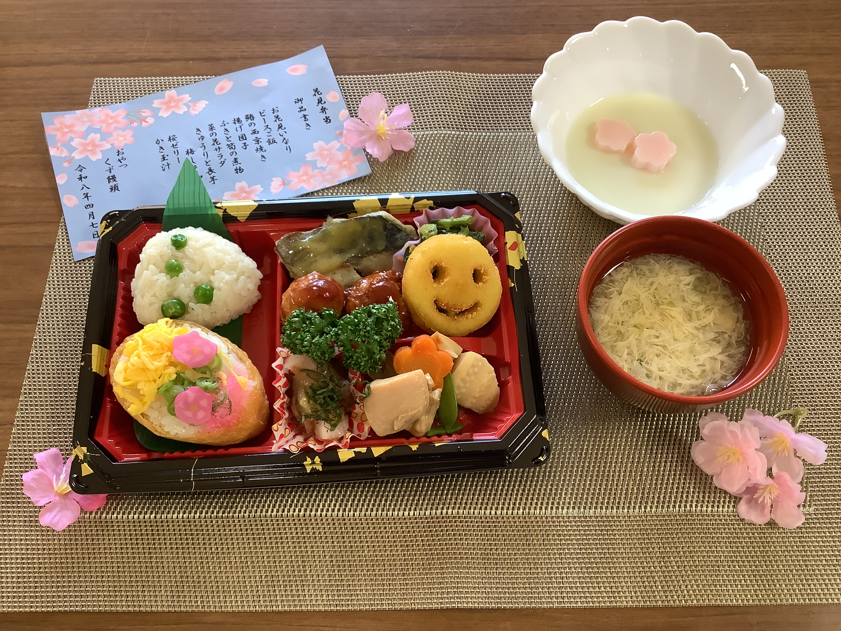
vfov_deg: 45.4
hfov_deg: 58.4
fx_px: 753
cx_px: 420
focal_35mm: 31
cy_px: 316
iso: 100
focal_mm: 3.3
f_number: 2.4
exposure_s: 1/60
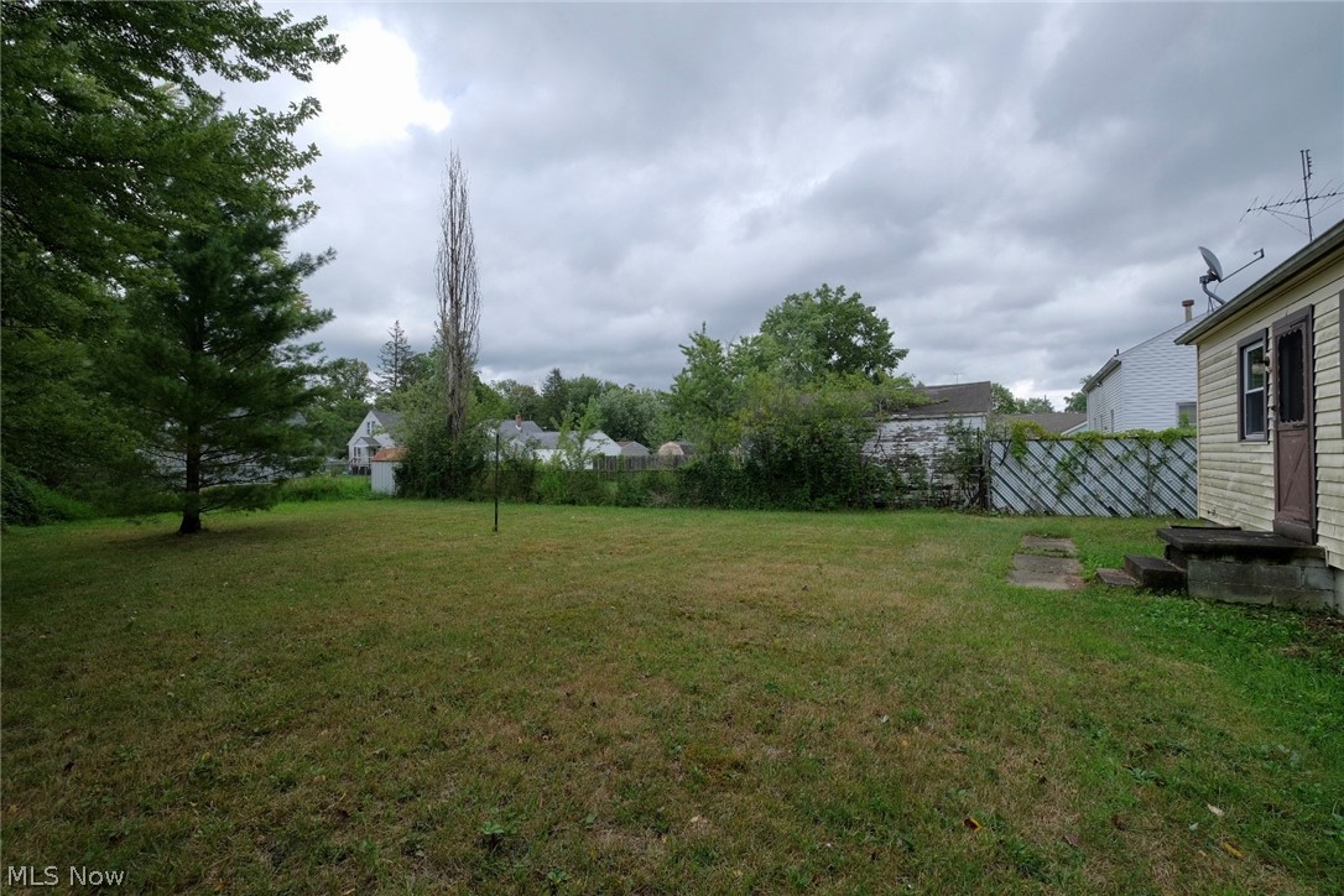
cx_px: 672
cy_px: 448
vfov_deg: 77.3
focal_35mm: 15
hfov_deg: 100.4
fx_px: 560
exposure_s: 1/400
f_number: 5.6
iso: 320
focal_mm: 10
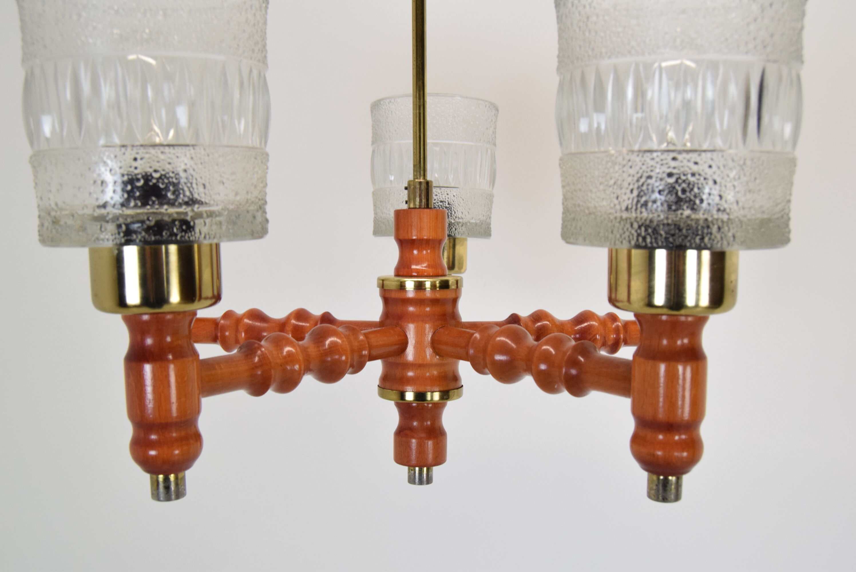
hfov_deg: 53.1
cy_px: 286
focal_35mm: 36
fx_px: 857
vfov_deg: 36.9
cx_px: 428
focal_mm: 24
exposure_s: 1/200
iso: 1600
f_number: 7.1
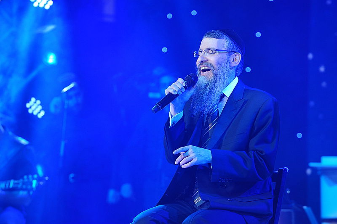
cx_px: 168
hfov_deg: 10.3
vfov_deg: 6.9
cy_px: 112
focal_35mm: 200
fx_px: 1872
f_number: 5.6
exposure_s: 1/200
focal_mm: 200
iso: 1600
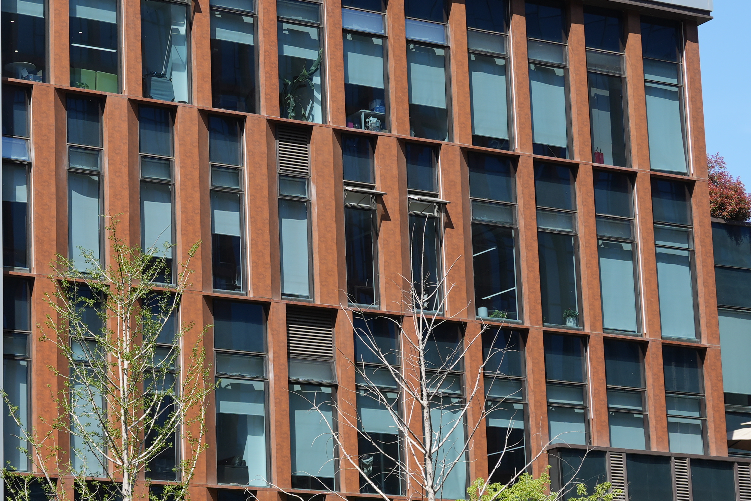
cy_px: 313
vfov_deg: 12.2
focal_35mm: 112
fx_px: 2336
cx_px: 126
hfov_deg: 18.1
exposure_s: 1/400
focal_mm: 40
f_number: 5
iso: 100
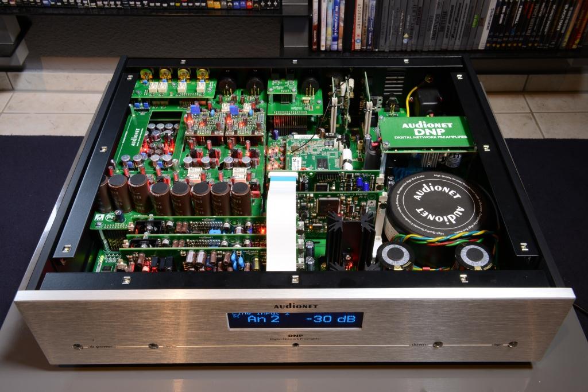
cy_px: 196
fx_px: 588
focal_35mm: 36
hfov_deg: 53.1
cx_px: 294
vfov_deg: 36.9
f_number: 22
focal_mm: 36
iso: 320
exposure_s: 1.3
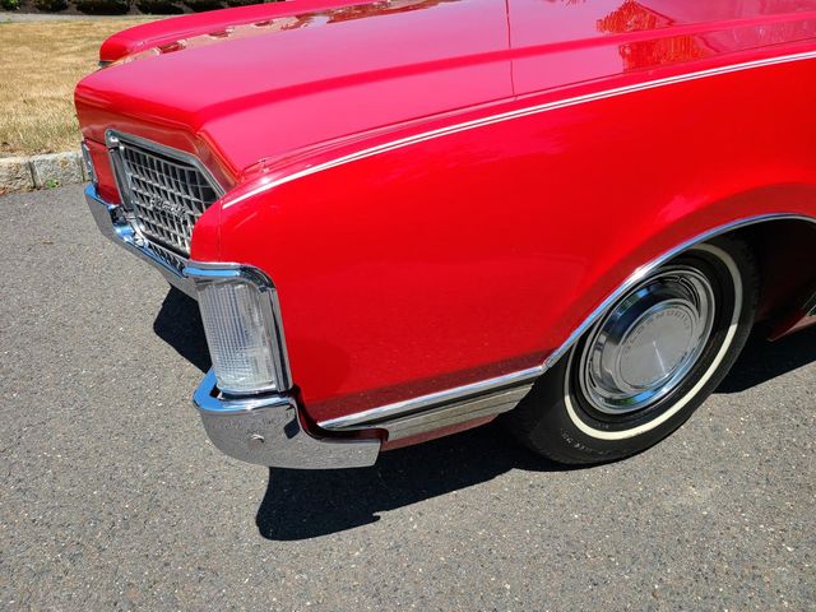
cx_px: 408
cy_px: 306
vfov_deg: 53.1
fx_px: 613
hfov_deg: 67.3
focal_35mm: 26
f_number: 1.8
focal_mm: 5.4
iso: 40
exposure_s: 1/1843
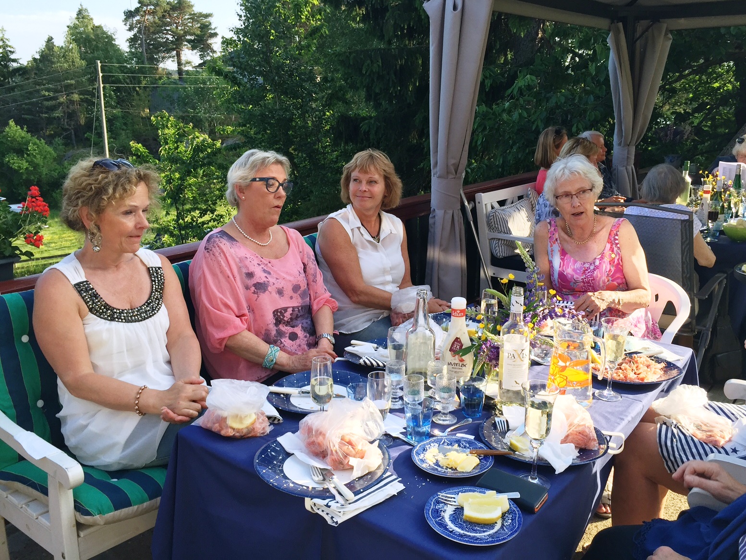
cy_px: 280
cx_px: 373
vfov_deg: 48.2
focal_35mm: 29
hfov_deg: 61.7
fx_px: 625
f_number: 2.2
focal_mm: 4.15
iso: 32
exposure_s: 1/460
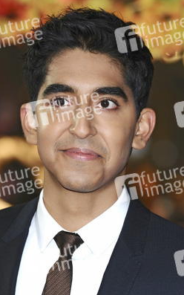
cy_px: 147
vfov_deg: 8.2
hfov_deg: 5.2
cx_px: 86
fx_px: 2043
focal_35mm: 255
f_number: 4.5
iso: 320
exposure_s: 1/200
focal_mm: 165
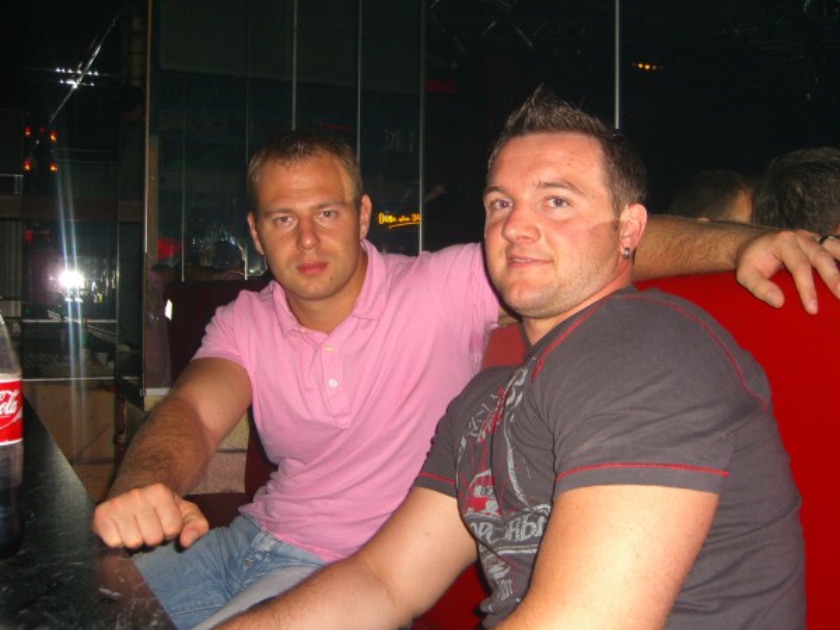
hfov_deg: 49.0
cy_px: 315
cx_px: 420
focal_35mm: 38
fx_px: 922
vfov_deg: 37.7
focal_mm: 7.9
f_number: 2.8
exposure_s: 1/60
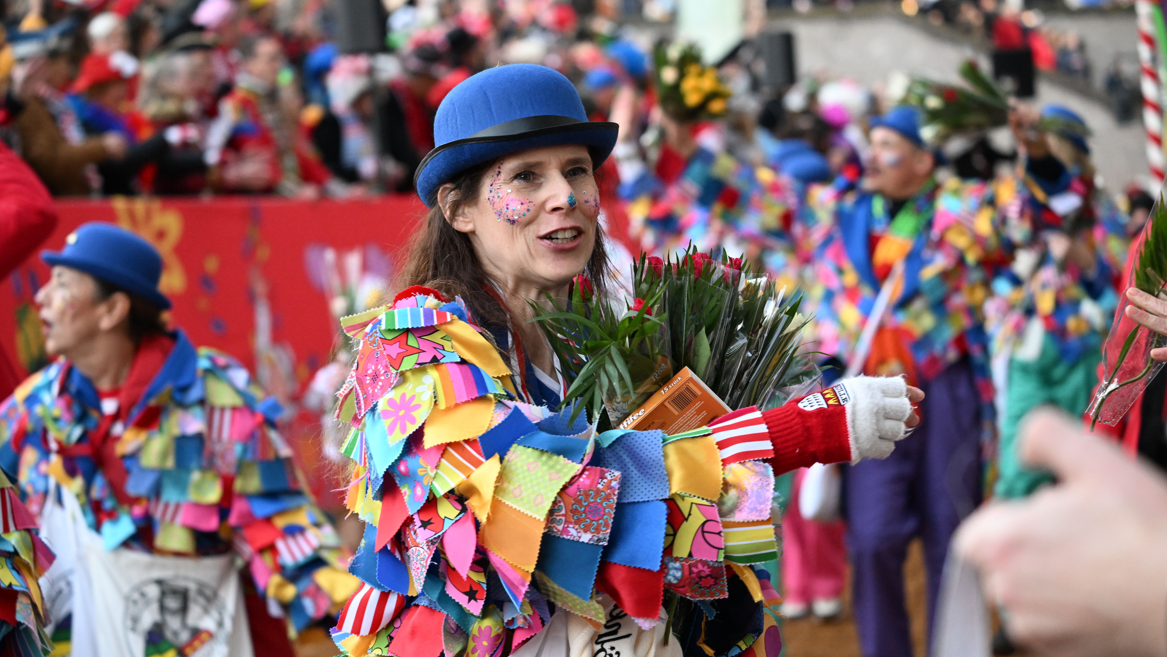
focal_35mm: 105
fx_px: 3249
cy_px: 323
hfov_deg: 20.4
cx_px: 584
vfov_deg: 11.5
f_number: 5
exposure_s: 1/400
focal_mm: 100
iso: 4500
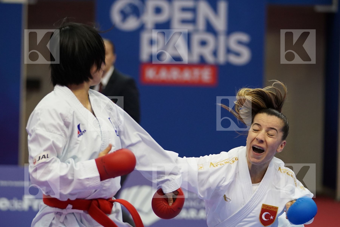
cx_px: 170
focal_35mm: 193
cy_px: 114
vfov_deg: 7.1
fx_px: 1823
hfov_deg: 10.7
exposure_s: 1/1000
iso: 2500
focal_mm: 129
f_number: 2.8
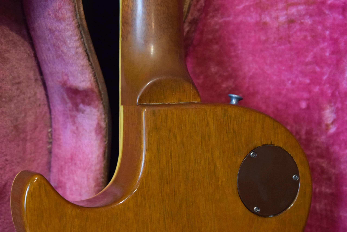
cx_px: 174
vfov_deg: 16.6
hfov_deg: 24.6
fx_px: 795
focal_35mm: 82
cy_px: 116
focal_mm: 55
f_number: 5.6
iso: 5000
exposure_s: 1/60
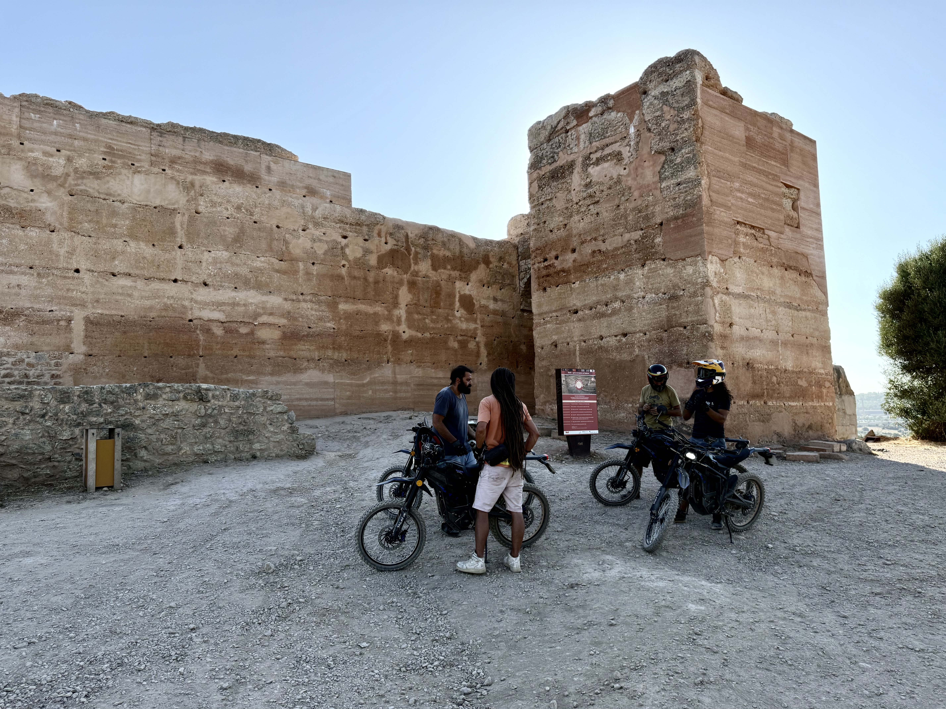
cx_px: 473
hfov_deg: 71.6
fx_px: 656
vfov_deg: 56.8
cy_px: 354
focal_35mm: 24
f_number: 1.78
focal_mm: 6.76
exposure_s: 1/2110
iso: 100
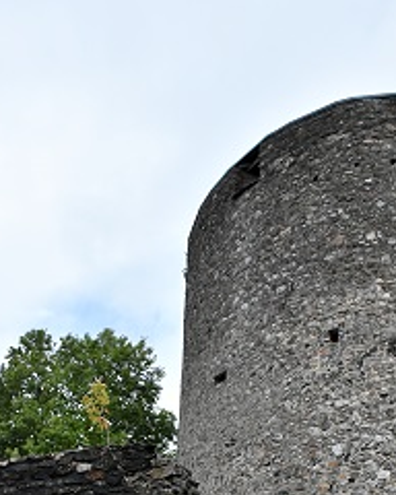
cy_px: 449
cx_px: 253
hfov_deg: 29.0
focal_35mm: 52
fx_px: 762
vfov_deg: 34.0
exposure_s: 1/8000
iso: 2500
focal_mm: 20
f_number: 8
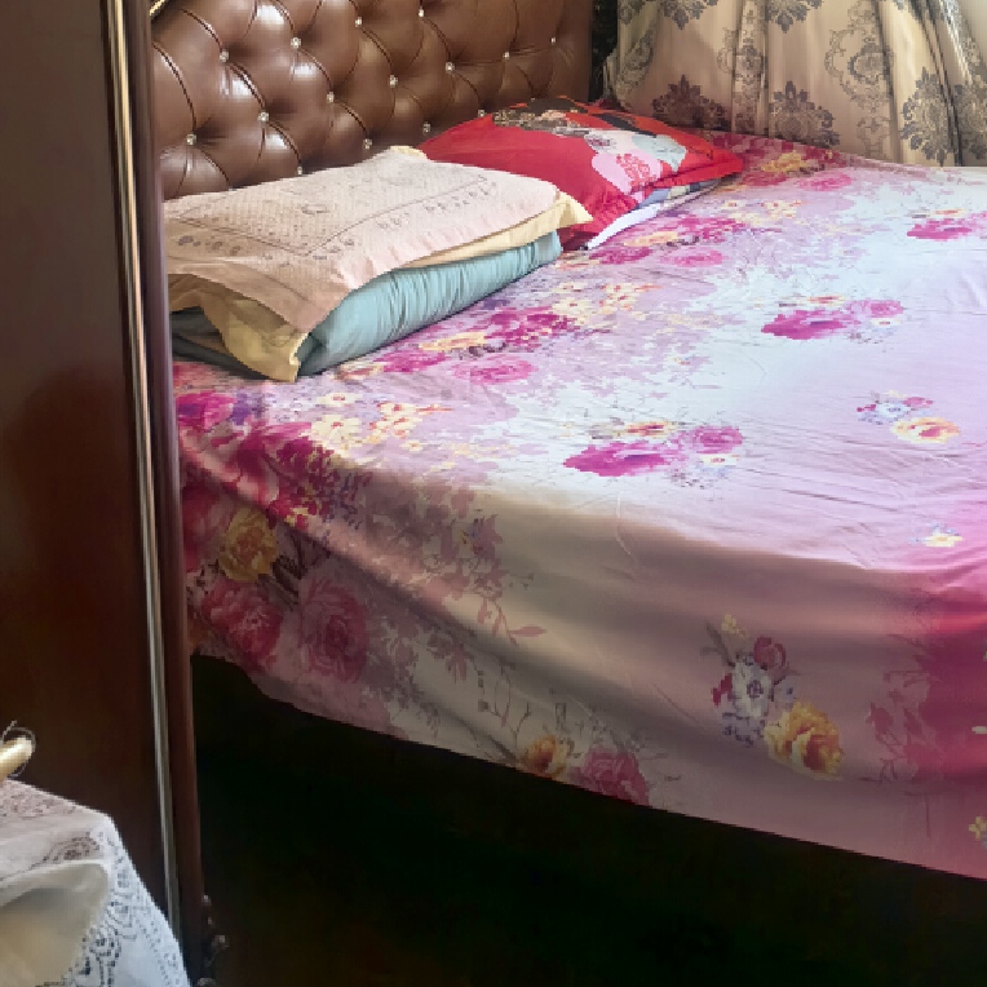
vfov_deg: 31.7
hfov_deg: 33.2
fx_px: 1613
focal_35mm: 50
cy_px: 27
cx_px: 771
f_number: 2
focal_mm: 5.75
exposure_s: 1/100
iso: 64
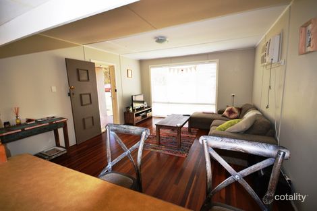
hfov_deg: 100.4
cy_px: 106
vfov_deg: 77.3
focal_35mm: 15
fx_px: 132
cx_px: 158
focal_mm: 10
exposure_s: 1/60
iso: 500
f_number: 4
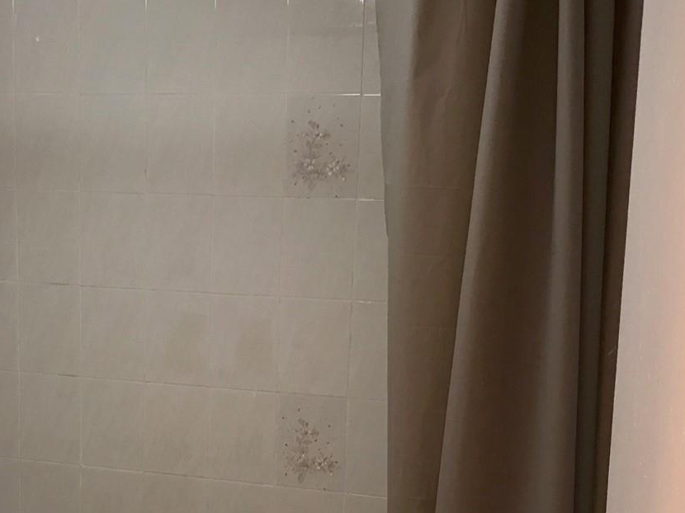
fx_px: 1068
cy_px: 403
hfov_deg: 35.4
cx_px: 255
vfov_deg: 26.6
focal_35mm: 54
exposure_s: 1/15
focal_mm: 3.99
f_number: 1.8
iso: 40
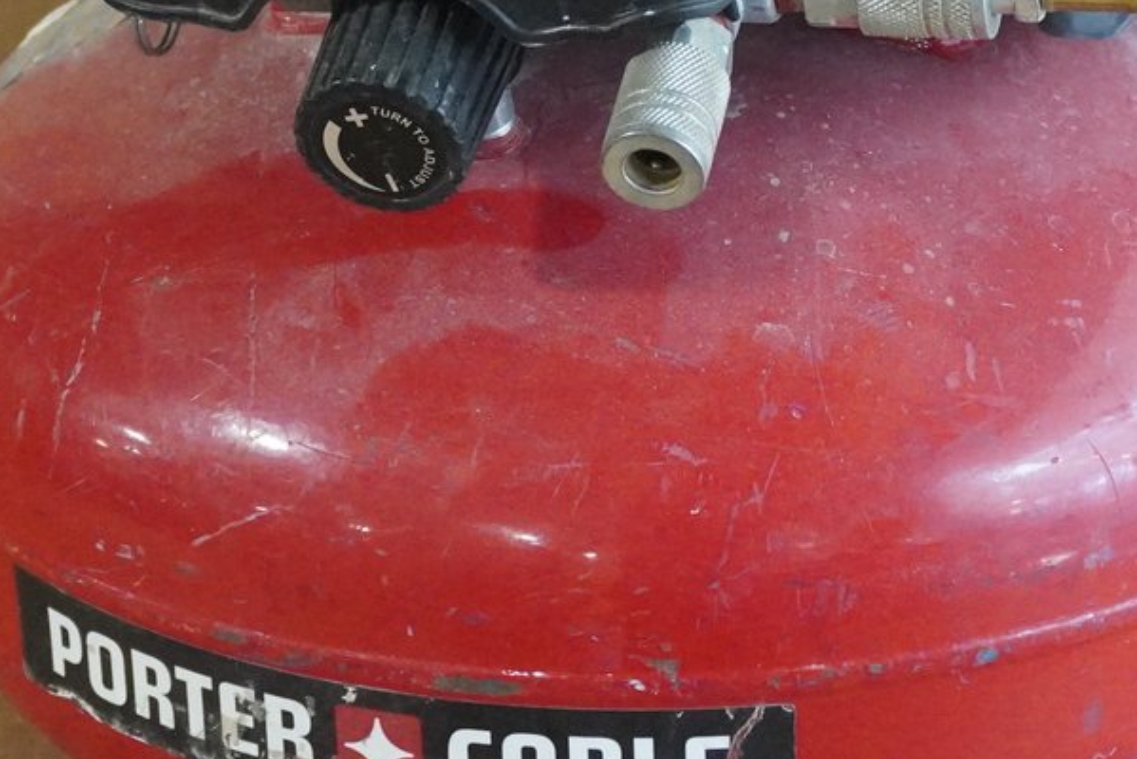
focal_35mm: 123
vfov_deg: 11.1
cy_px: 102
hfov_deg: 16.6
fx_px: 3900
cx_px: 692
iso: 6400
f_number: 4.5
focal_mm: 29
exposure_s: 1/160
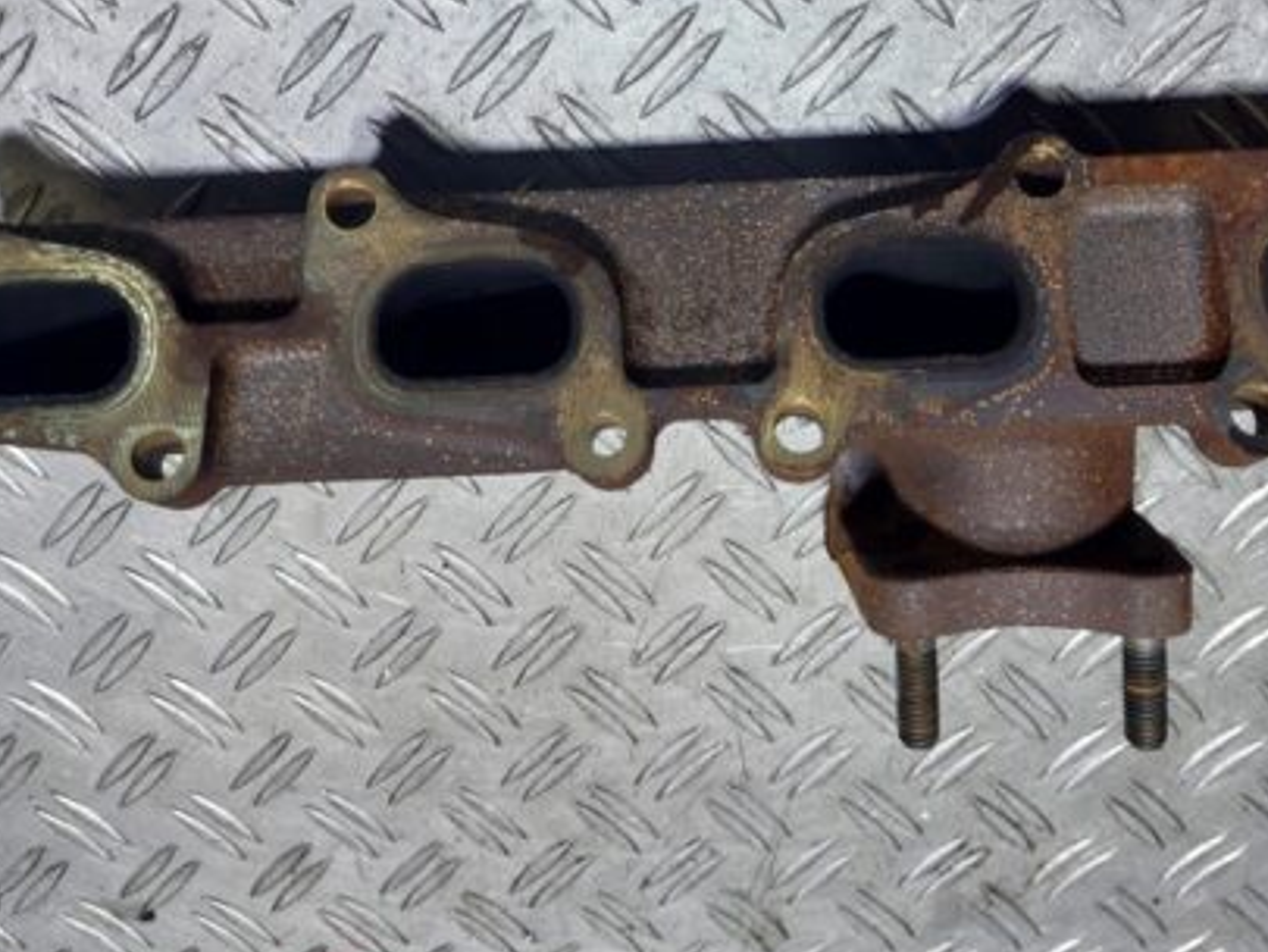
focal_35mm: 37
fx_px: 1356
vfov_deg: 38.1
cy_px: 291
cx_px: 714
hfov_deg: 50.0
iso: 80
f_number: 1.8
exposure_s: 1/50
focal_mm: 5.23
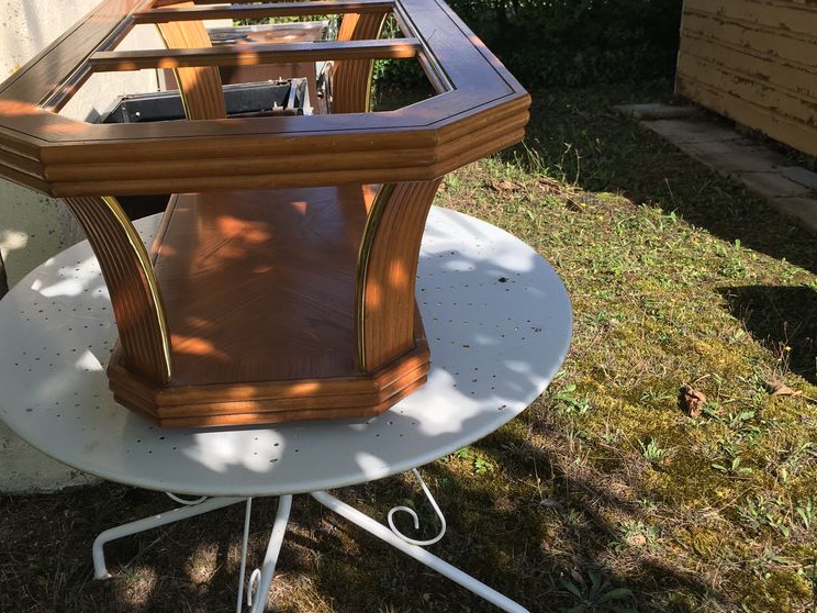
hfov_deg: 47.6
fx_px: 920
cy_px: 248
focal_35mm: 39
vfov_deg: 36.7
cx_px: 334
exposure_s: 1/855
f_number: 2.2
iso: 25
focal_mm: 4.15
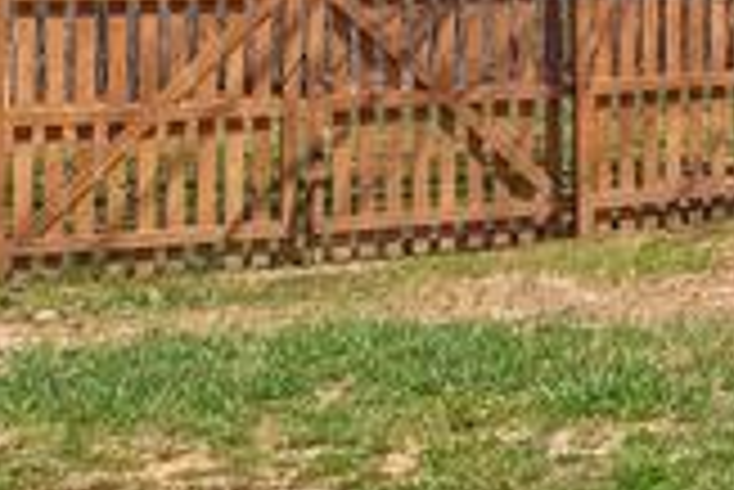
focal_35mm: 132
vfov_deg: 10.3
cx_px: 1648
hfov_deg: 12.7
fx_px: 2694
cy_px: -27
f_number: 8
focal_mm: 21
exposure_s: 1/400
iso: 800
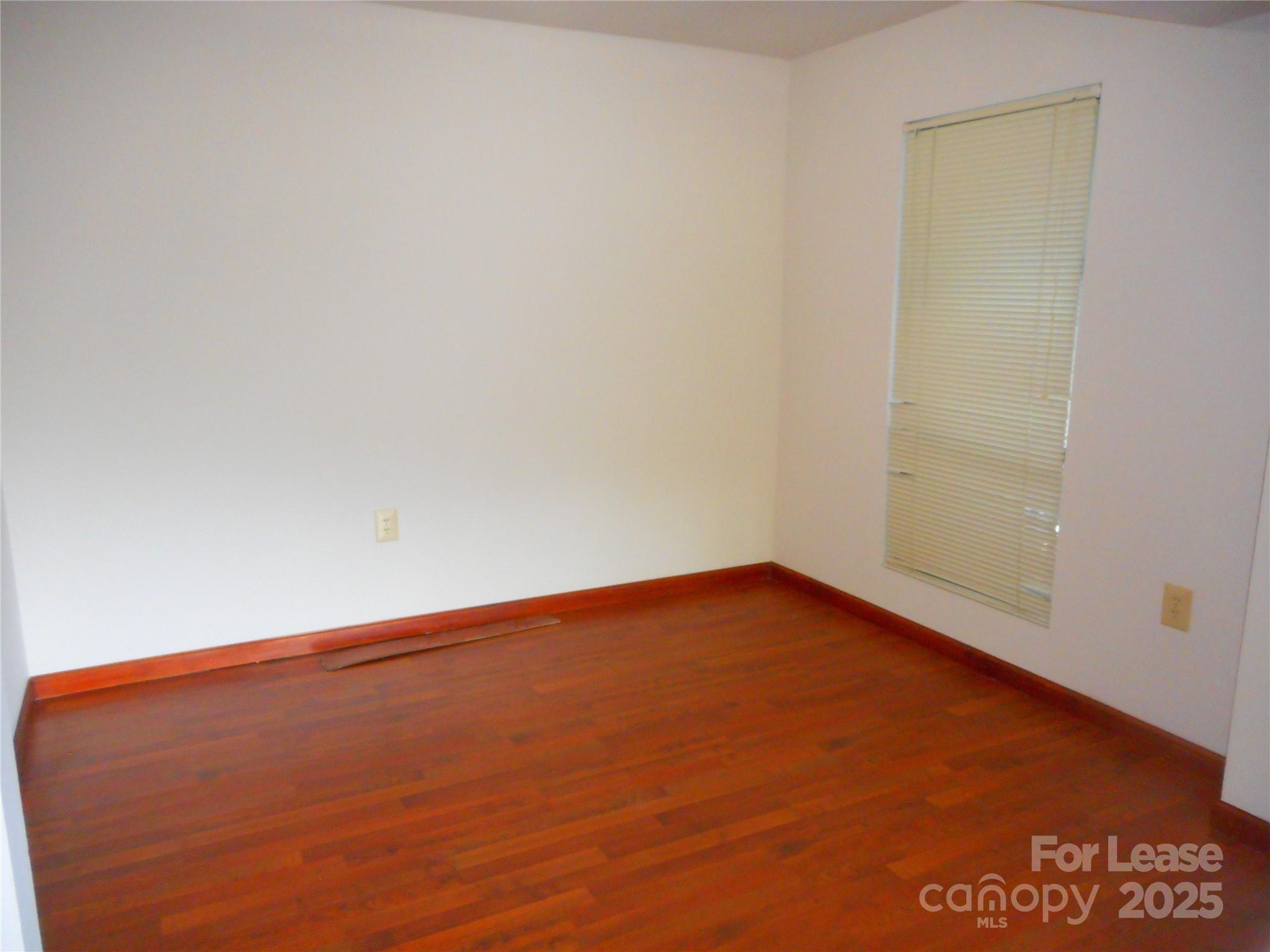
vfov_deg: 54.9
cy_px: 476
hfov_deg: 69.4
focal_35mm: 25
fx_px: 917
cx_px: 635
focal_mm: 4.5
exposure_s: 1/25
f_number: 3.7
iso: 400
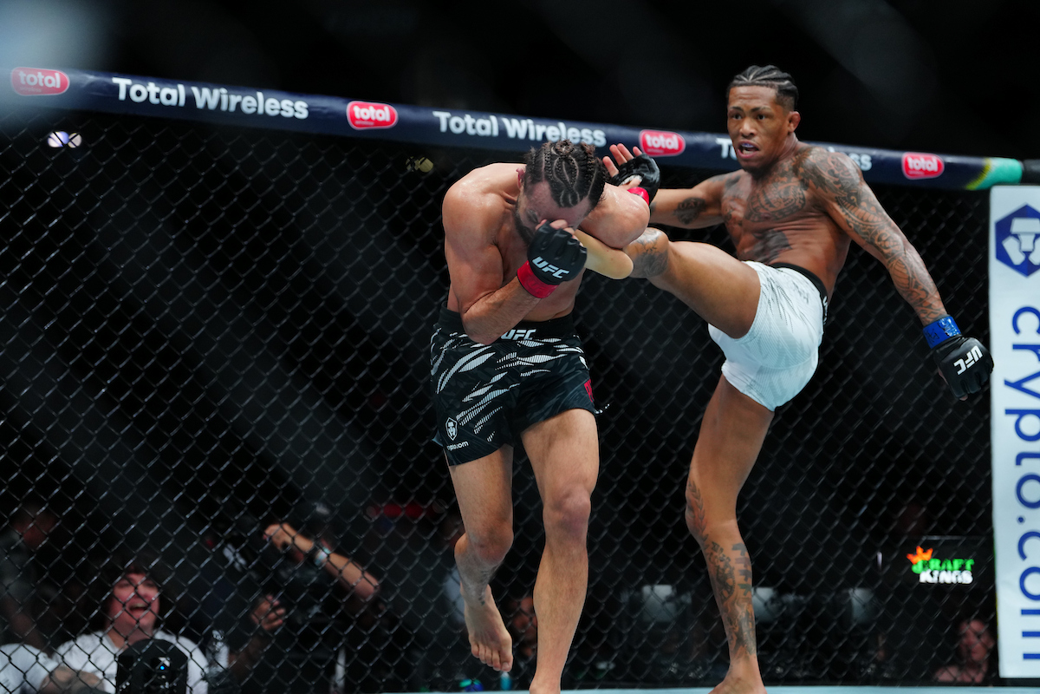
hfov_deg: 18.9
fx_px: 3120
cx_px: 520
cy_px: 347
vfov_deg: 12.7
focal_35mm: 108
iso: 2000
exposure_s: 1/1000
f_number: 2.8
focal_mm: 108
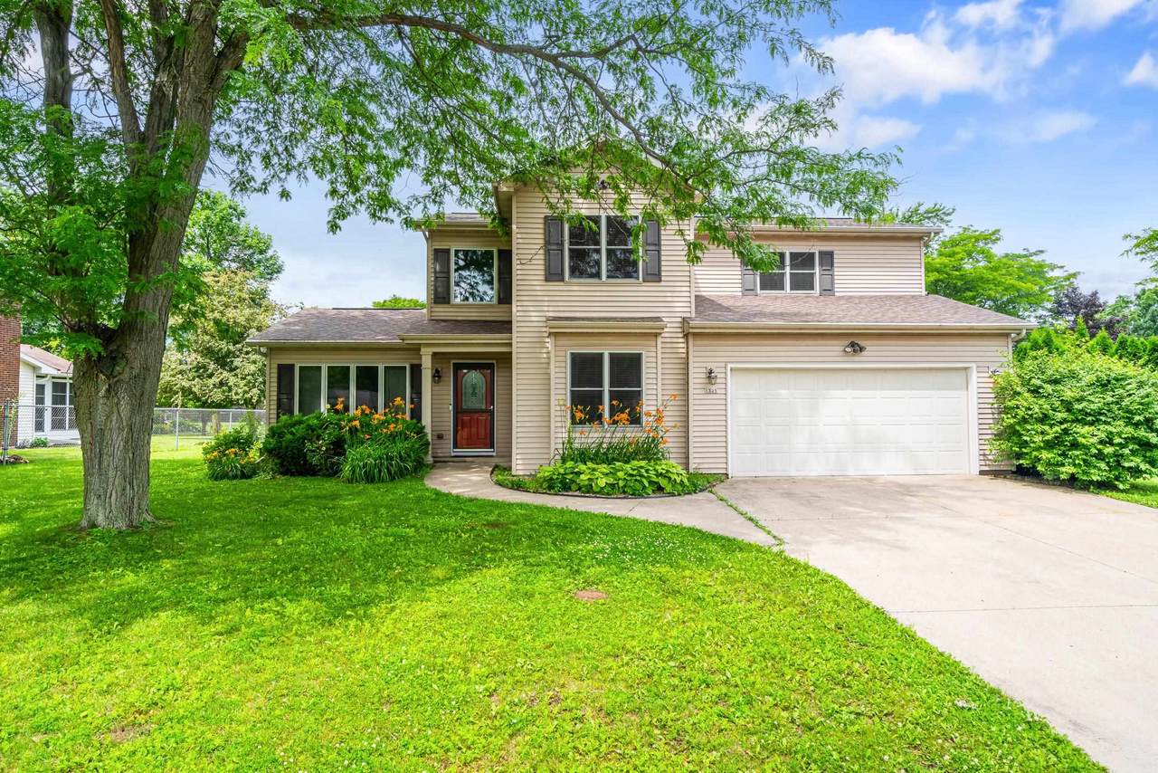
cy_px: 386
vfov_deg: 57.3
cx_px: 579
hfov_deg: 78.6
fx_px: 708
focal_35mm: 22
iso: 640
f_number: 11
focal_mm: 22
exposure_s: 1/320
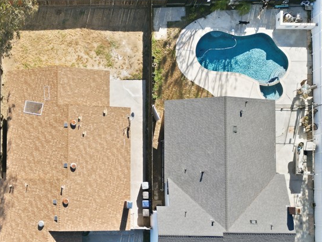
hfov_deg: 40.3
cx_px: 63
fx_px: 419
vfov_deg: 31.8
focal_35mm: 45
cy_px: 173
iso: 150
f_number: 1.7
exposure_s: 1/1500
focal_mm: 6.7
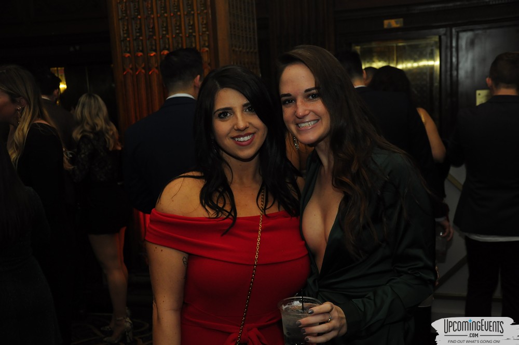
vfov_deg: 28.0
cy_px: 172
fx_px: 691
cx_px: 260
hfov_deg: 41.2
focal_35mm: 48
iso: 800
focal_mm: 32
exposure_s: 1/60
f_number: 5.6
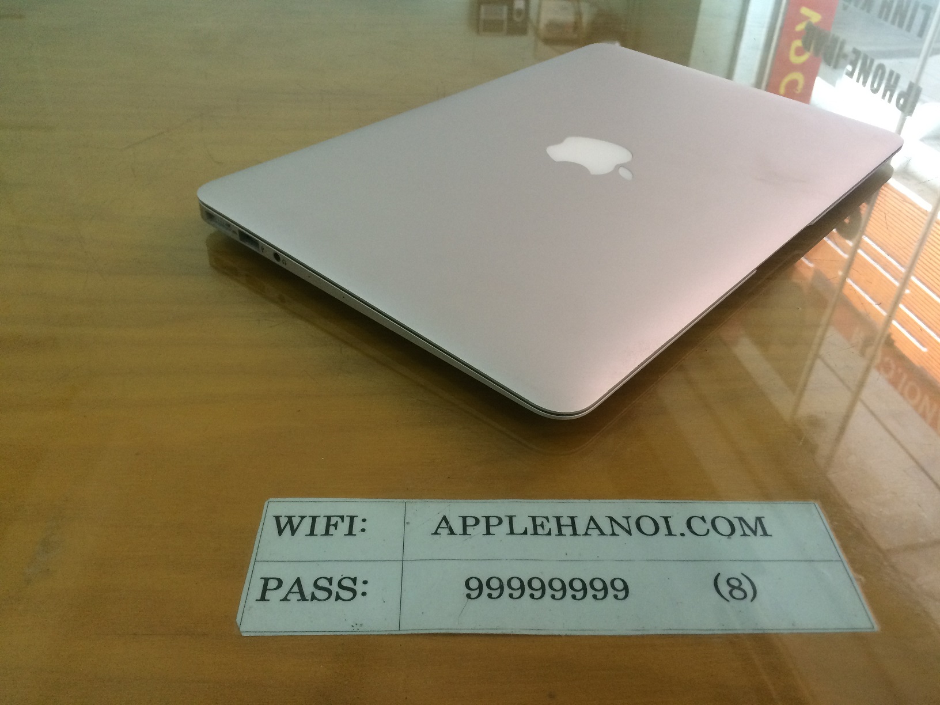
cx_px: 470
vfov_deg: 48.2
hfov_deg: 61.7
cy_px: 352
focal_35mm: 29
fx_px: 787
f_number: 2.2
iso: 80
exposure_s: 1/33
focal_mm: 4.15
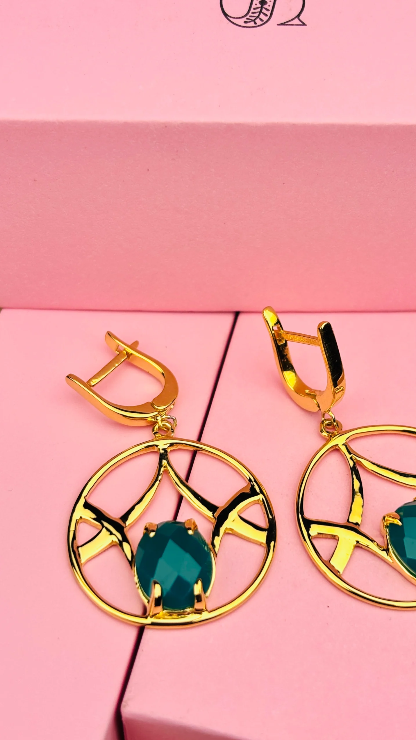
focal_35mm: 57
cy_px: 372
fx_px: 1118
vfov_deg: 36.6
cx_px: 251
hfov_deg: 21.1
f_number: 1.6
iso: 32
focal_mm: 5.96
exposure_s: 1/1058
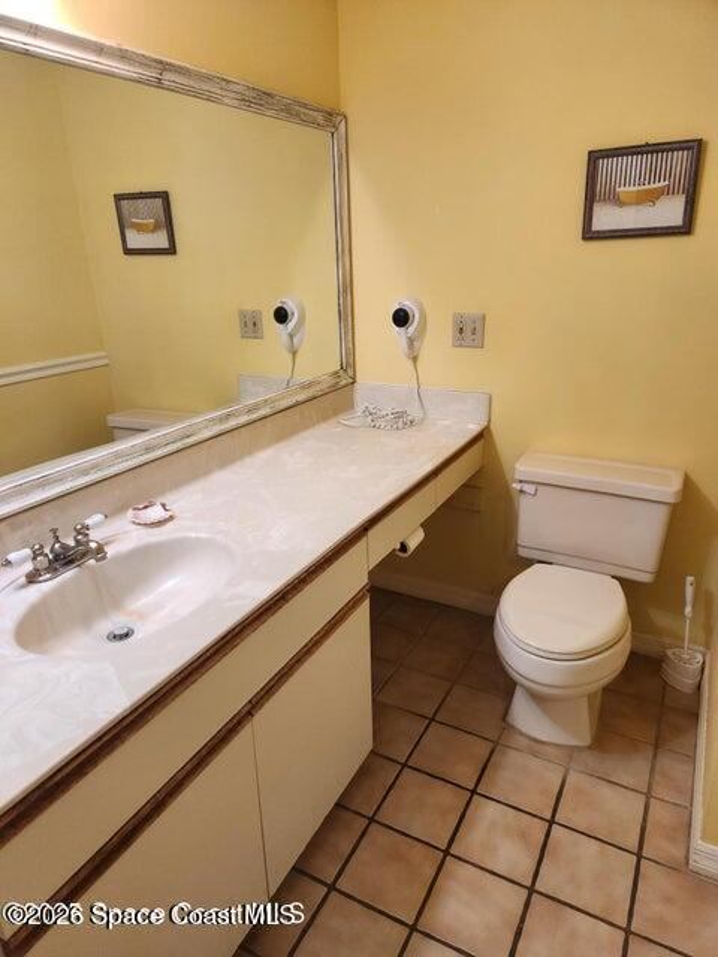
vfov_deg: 73.9
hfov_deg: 58.9
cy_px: 478
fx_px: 636
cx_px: 359
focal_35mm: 23
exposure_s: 1/120
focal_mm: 5.4
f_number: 1.8
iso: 250
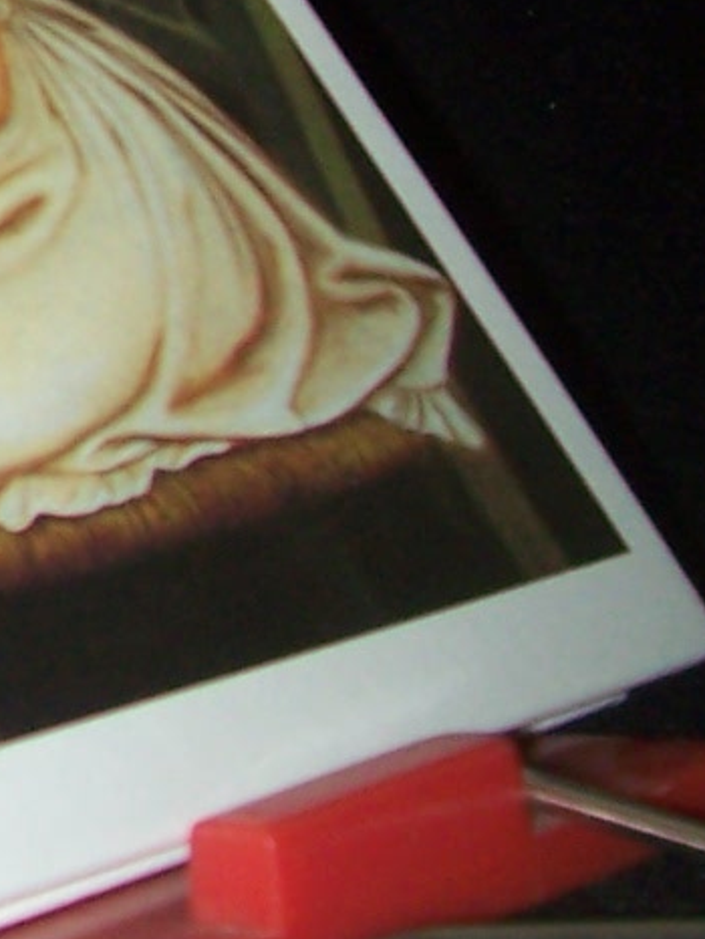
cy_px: 10
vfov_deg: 11.6
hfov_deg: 8.2
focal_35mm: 168
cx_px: -977
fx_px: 4558
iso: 80
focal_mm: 5.6
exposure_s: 1/60
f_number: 2.7
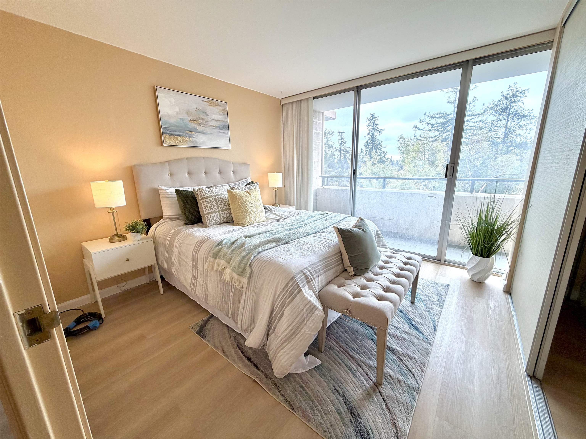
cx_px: 293
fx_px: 237
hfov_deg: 102.1
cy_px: 220
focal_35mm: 14
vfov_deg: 85.7
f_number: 2.2
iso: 80
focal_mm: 2.22
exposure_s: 1/120
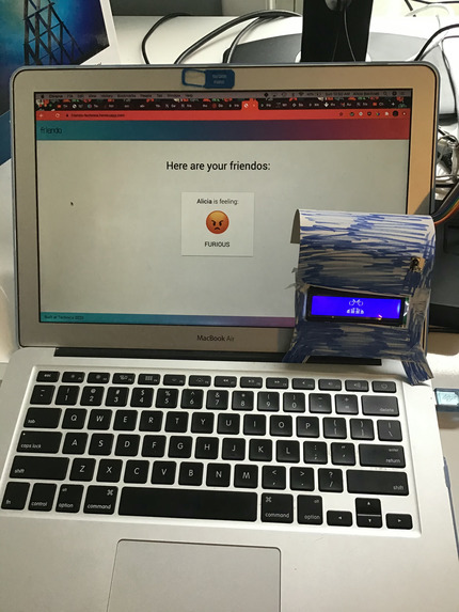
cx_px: 230
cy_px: 306
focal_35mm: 31
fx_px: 548
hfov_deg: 45.5
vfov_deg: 58.3
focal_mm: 3.3
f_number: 2.4
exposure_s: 1/30
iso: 40
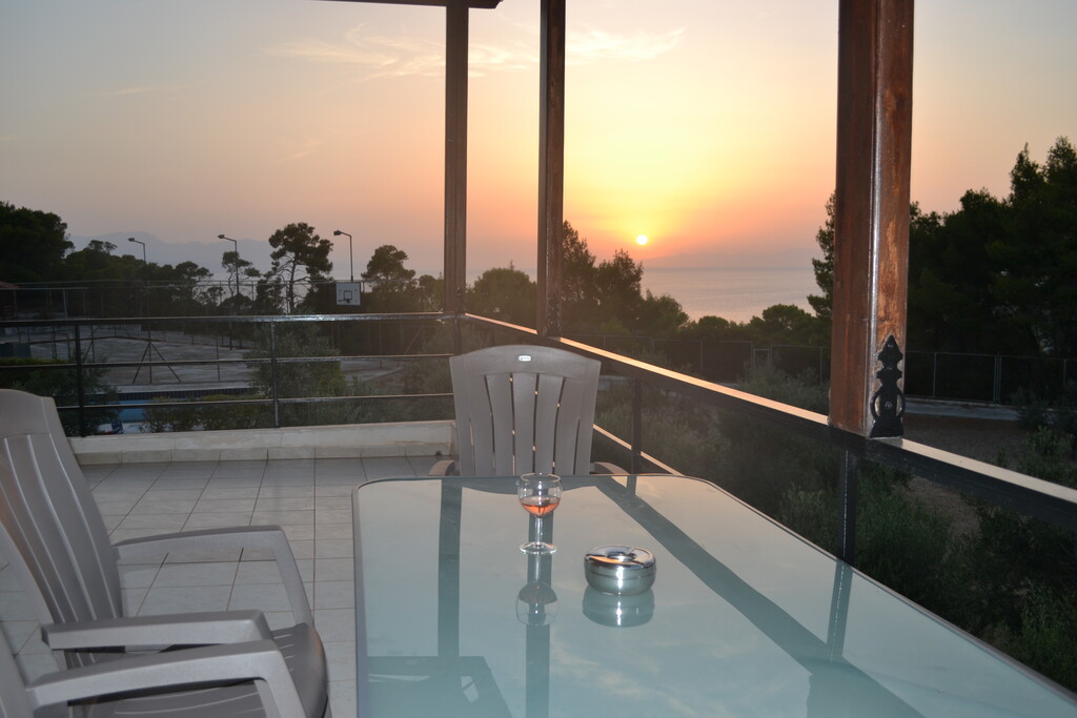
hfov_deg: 61.9
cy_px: 359
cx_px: 538
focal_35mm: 30
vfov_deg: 43.6
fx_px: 898
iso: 100
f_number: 4
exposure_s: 1/160
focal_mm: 20
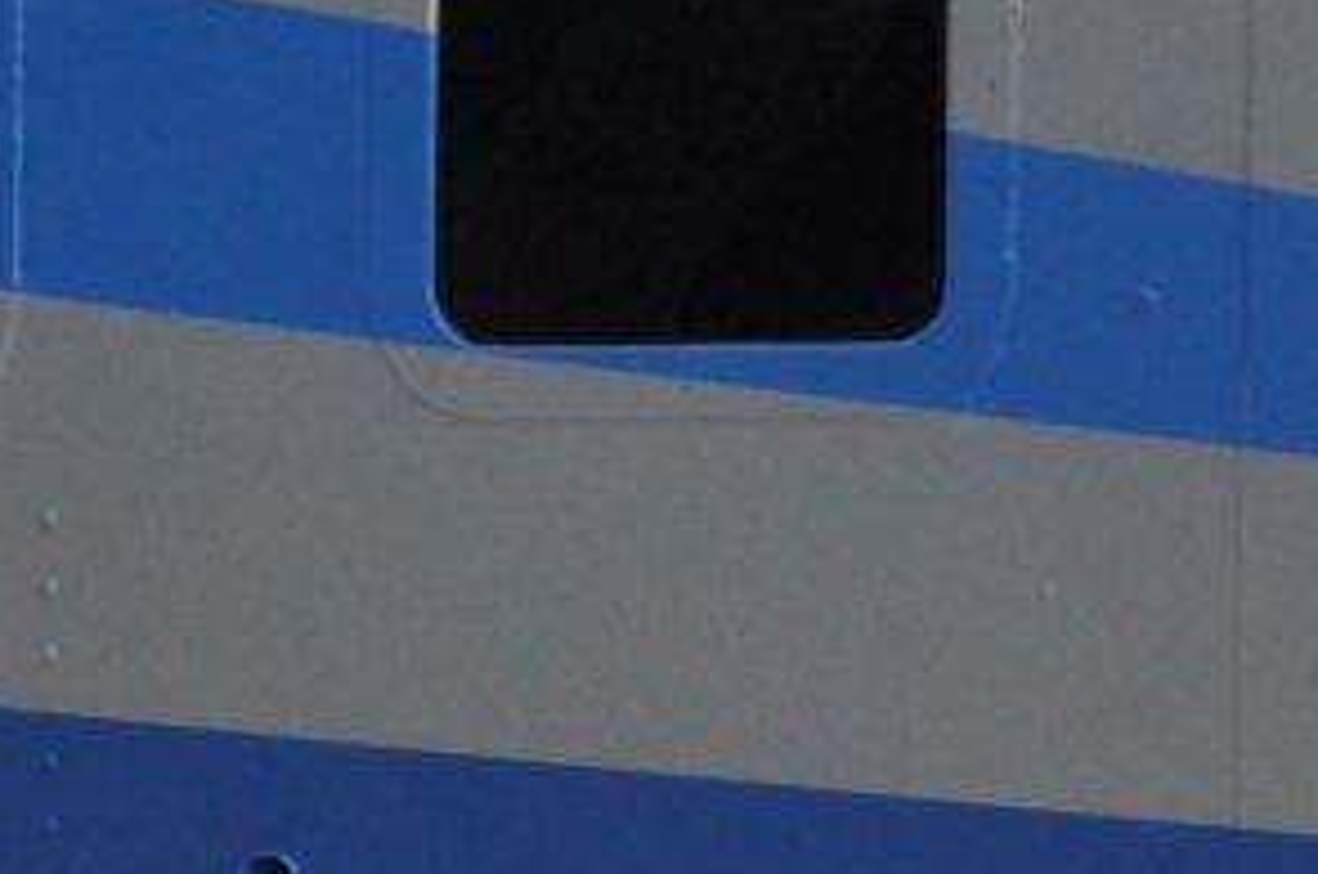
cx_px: -1946
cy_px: 242
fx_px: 36276
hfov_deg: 2.1
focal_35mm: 992
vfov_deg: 1.4
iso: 200
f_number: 8
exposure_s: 1/800
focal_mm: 95
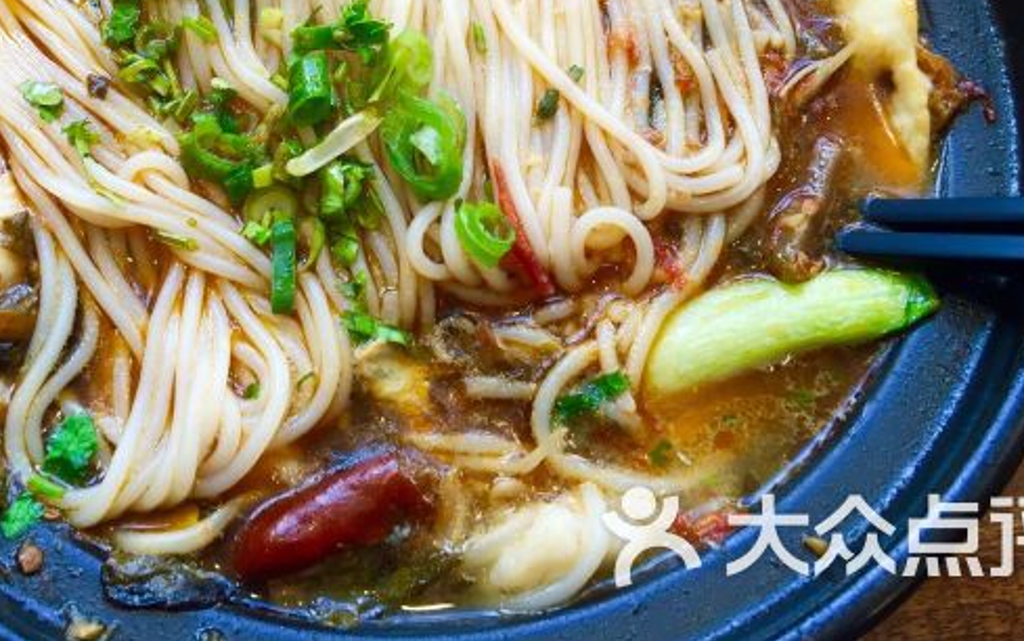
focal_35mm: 44
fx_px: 1228
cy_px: 95
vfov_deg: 28.4
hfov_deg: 44.9
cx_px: 394
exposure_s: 1/100
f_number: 2.2
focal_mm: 4.15
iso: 40
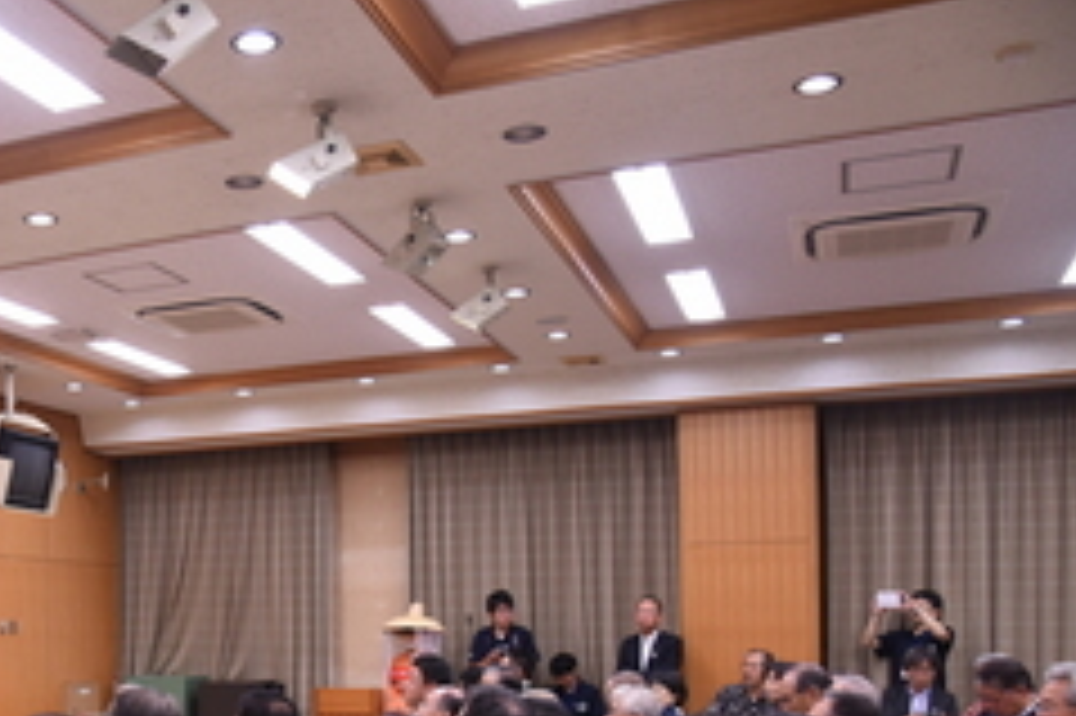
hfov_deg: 43.6
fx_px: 1254
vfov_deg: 30.6
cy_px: 624
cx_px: 171
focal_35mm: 42
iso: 1600
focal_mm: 24
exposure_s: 1/100
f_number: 5.6
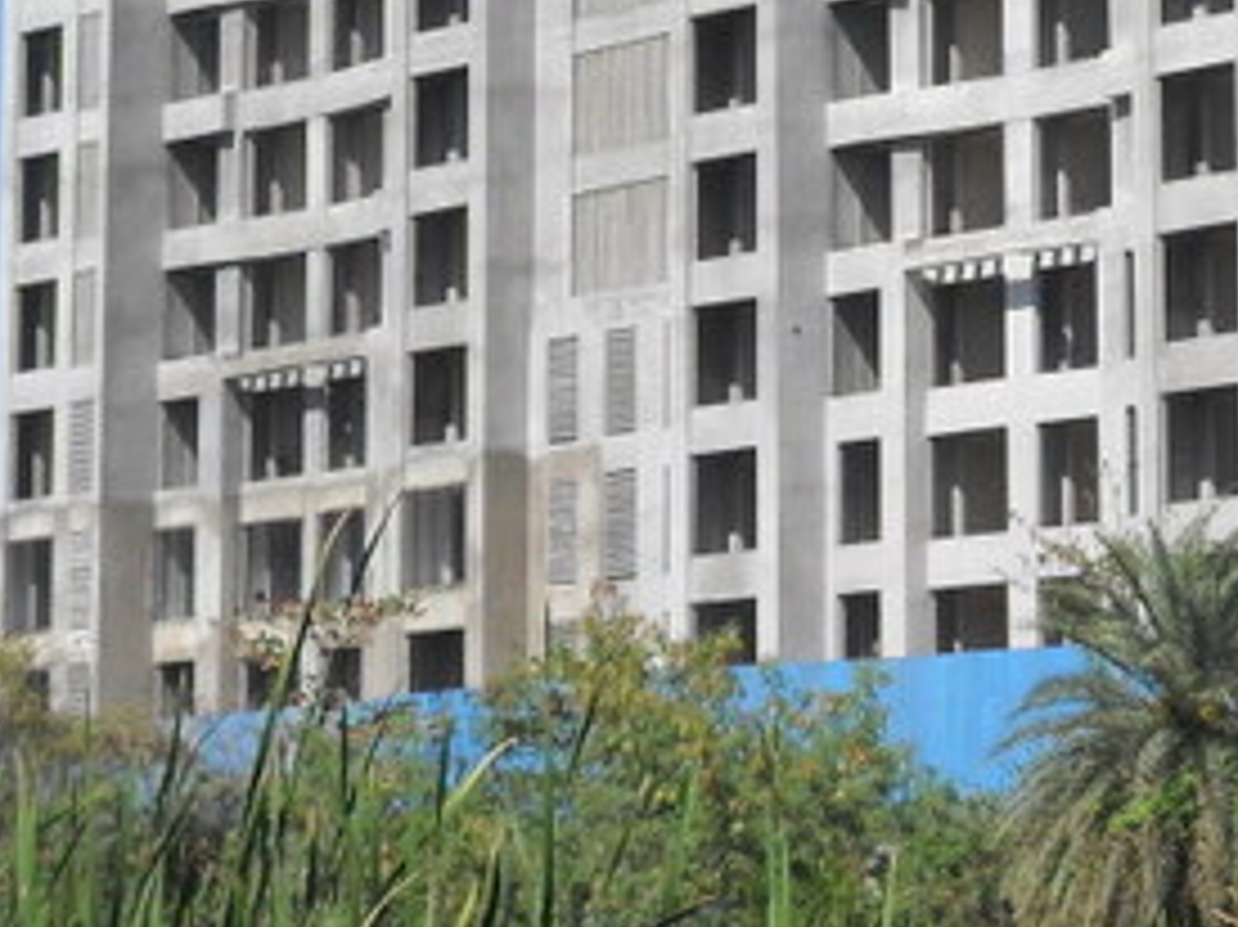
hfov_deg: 10.9
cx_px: 1477
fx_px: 6399
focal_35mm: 179
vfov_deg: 8.2
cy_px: -259
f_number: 5.6
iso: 100
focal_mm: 11.2
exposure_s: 1/500
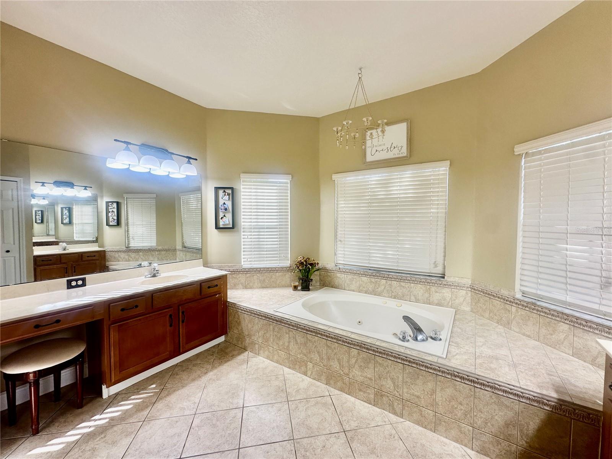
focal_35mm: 14
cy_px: 230
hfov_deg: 102.1
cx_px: 306
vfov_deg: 85.7
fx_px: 248
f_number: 2.2
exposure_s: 1/120
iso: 64
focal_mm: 2.22
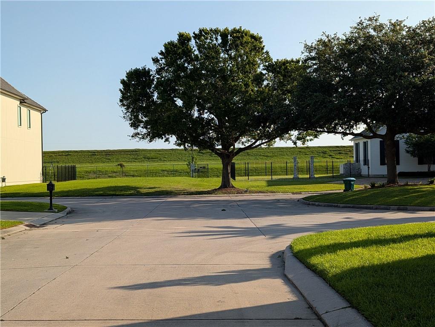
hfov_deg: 38.9
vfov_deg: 29.7
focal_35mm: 49
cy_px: 164
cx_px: 218
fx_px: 616
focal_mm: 6.9
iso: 21
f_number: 1.68
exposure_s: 1/1048
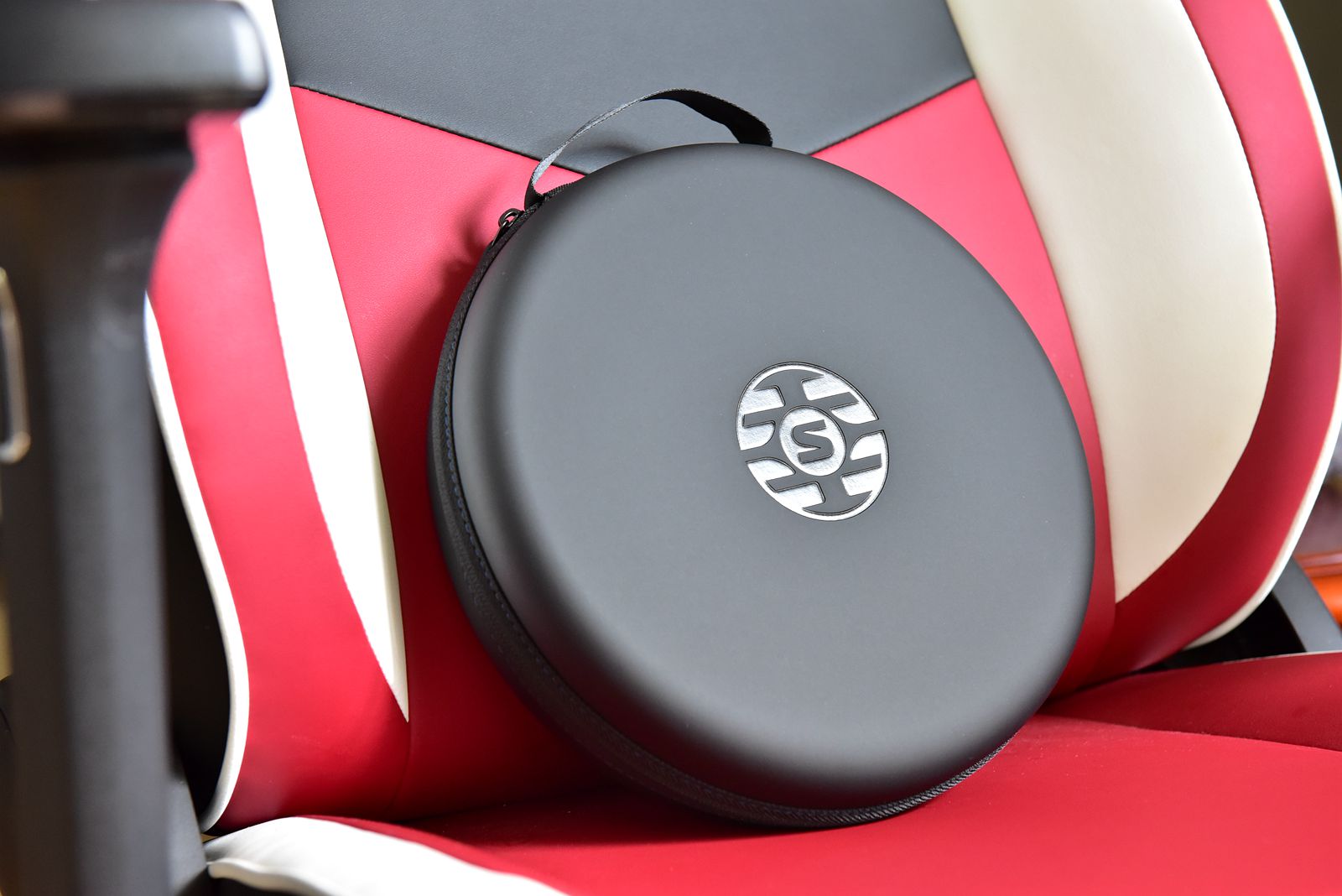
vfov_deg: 21.9
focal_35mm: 62
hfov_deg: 32.4
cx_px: 671
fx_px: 2312
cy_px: 448
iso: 2500
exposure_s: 1/50
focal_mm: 62
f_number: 6.3
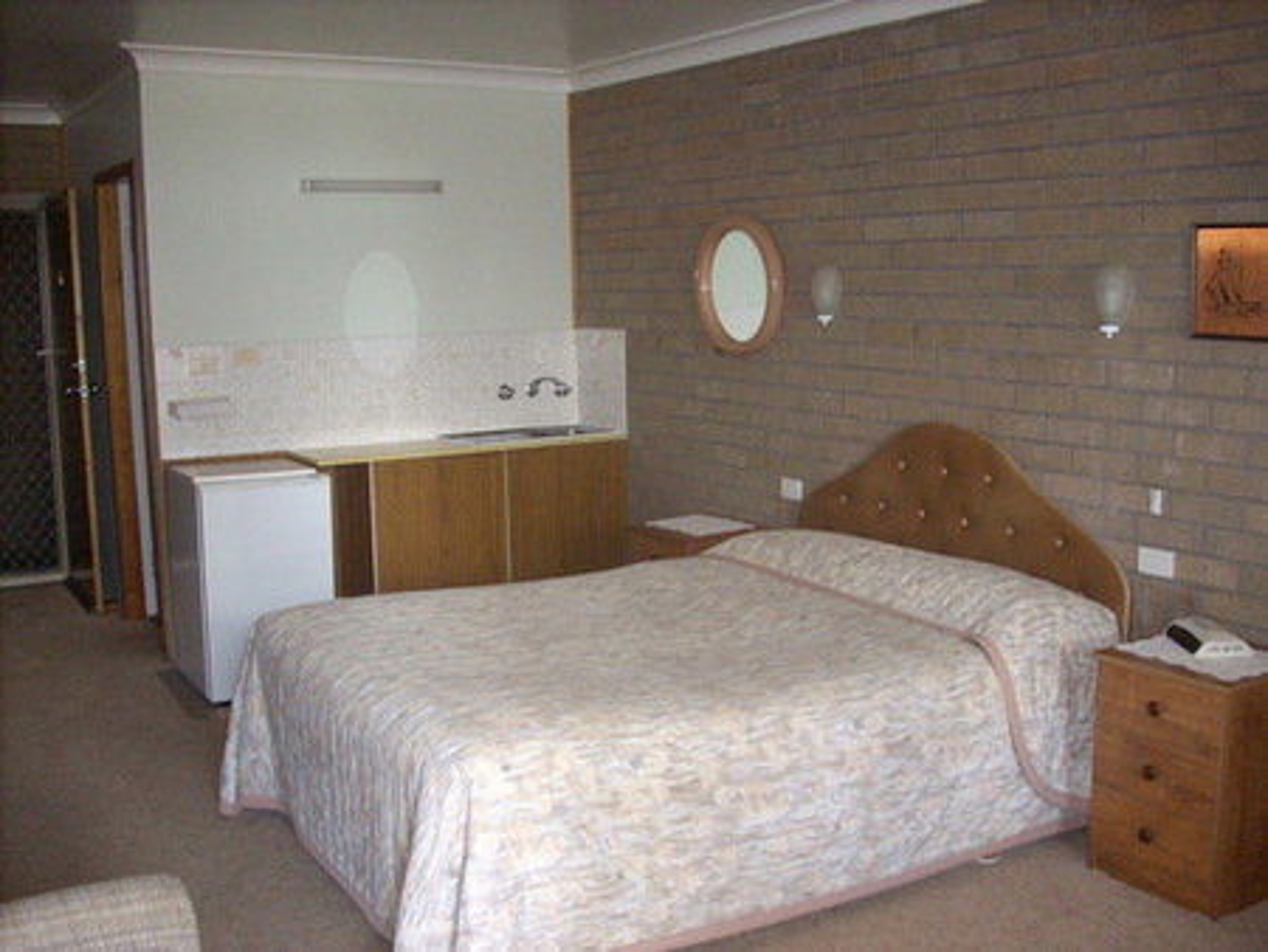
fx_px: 1356
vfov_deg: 38.7
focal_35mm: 37
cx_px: 634
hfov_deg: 50.1
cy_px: 476
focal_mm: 6.2
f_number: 2.8
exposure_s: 1/60
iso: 400
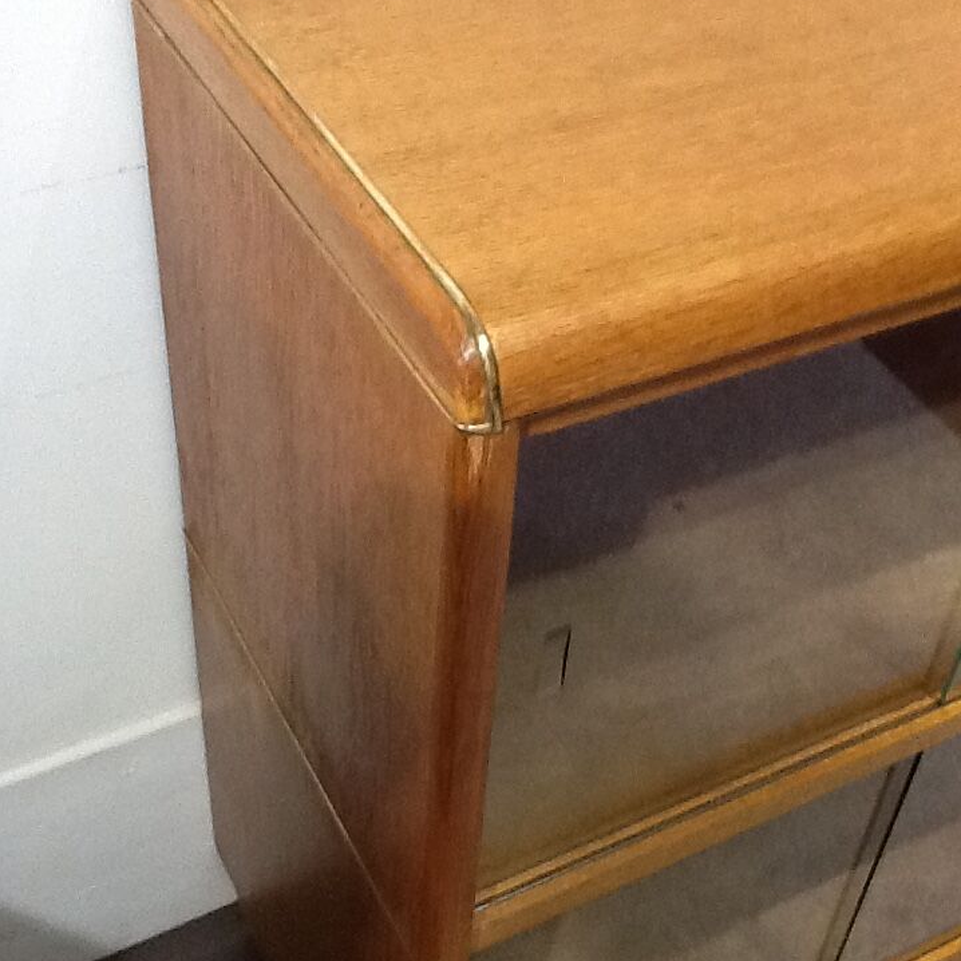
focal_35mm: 52
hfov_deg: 32.8
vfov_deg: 32.8
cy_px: 493
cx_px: 480
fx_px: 1633
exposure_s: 1/33
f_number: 2.4
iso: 200
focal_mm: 2.03
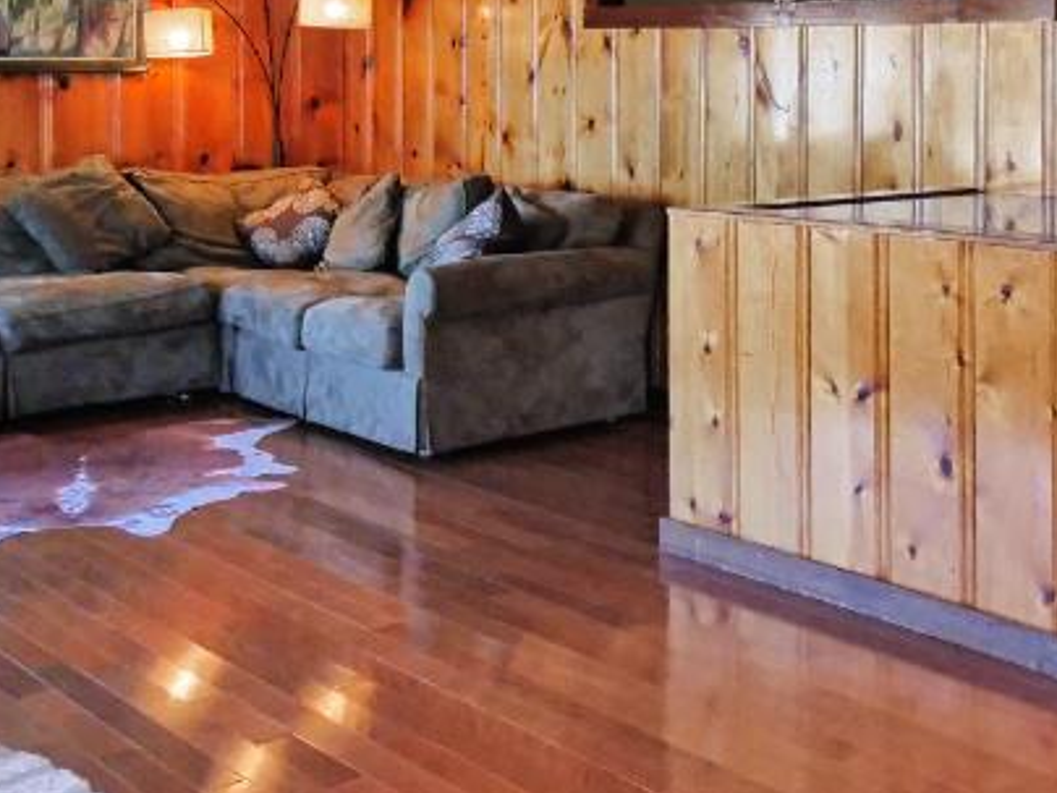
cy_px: 64
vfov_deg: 27.0
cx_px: 979
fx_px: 1588
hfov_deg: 34.5
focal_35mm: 52
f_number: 4.5
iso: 800
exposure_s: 1/160
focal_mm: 7
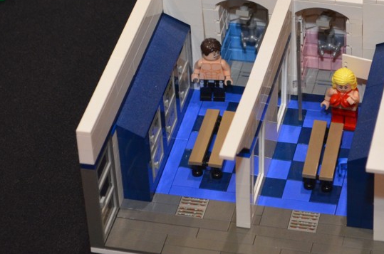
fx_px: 1628
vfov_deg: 8.9
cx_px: 236
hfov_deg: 13.4
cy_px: 54
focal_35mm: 153
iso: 2000
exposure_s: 1/60
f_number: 5.6
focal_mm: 55
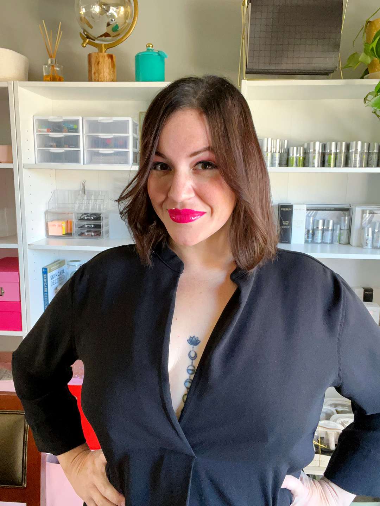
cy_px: 253
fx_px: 439
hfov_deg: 46.8
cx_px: 190
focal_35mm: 30
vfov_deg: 60.0
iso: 160
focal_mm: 2.71
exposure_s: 1/60
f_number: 2.2
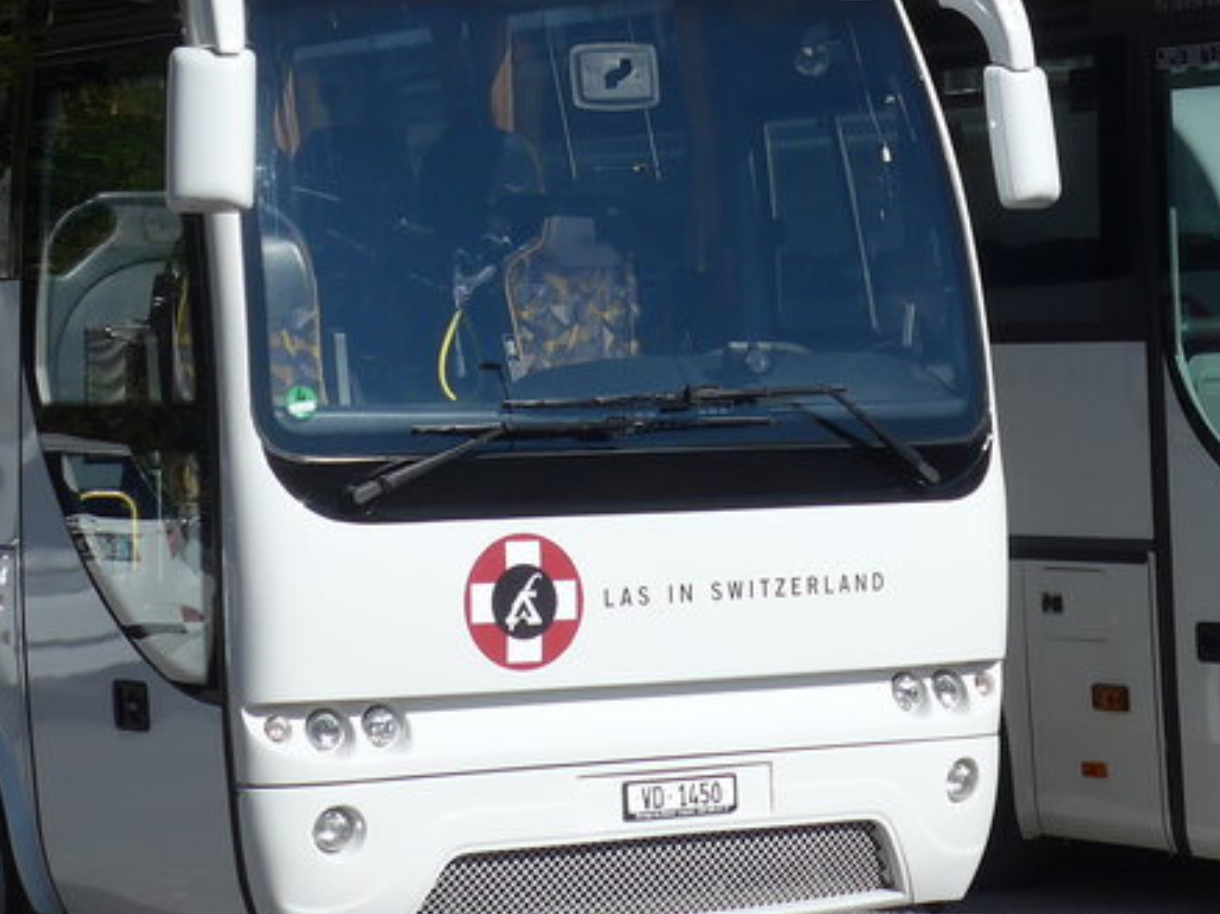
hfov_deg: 14.7
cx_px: 700
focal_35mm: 134
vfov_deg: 11.0
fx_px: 4721
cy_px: 117
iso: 80
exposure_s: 1/1600
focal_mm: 10.1
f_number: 3.2
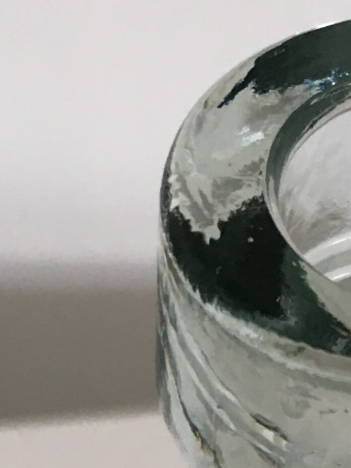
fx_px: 1703
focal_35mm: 126
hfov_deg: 11.7
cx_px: 278
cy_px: 832
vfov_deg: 14.0
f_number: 2.2
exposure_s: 1/33
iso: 50
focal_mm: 4.15
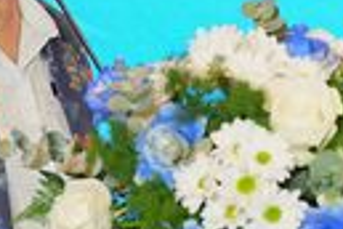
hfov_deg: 8.2
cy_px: -12
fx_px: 2363
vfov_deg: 5.5
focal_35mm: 248
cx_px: 492
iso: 400
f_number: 3.5
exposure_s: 1/200
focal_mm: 40
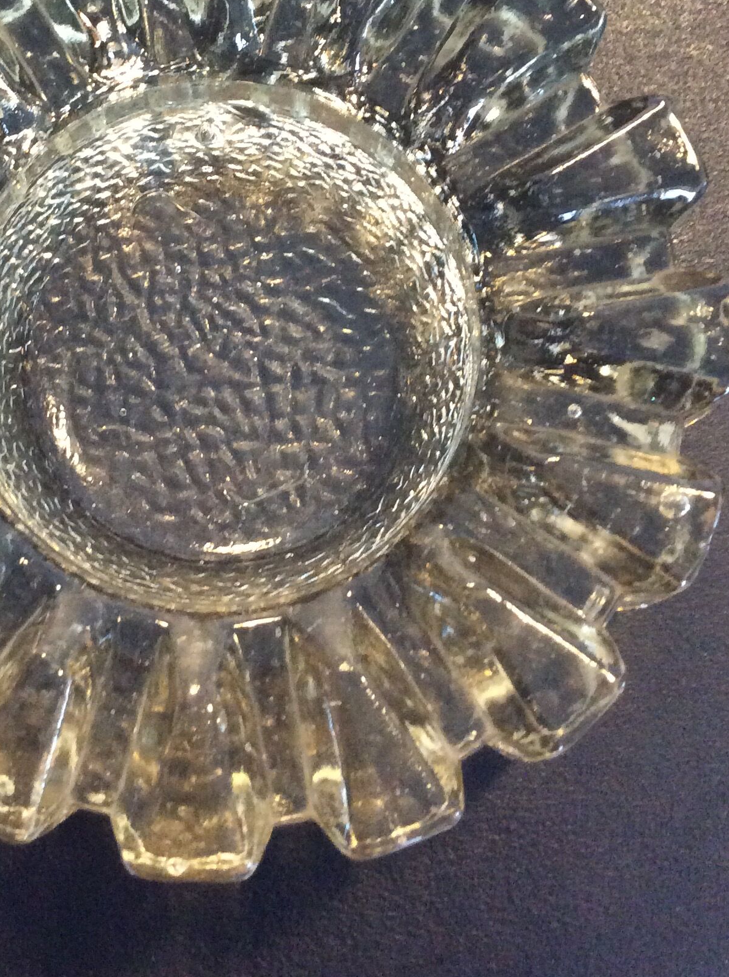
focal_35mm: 52
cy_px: 224
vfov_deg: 35.9
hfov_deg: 27.8
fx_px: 1464
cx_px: 238
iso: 250
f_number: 2.4
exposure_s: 1/20
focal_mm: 3.3
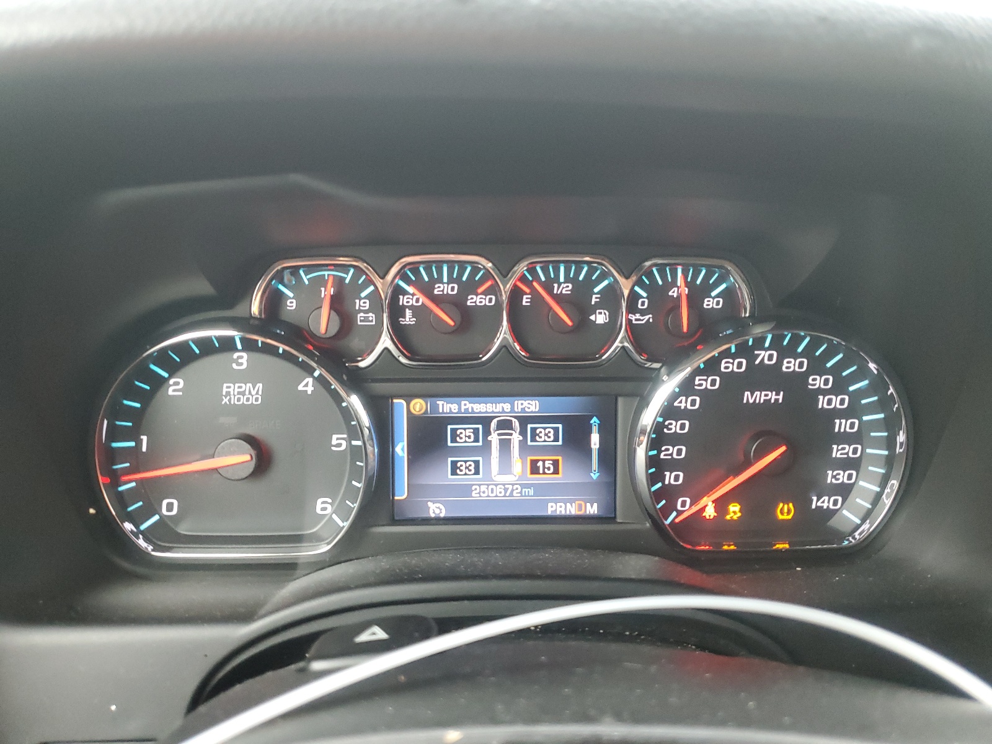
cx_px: 496
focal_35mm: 26
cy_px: 372
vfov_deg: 53.1
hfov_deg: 67.3
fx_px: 745
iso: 320
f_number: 1.5
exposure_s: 1/60.2
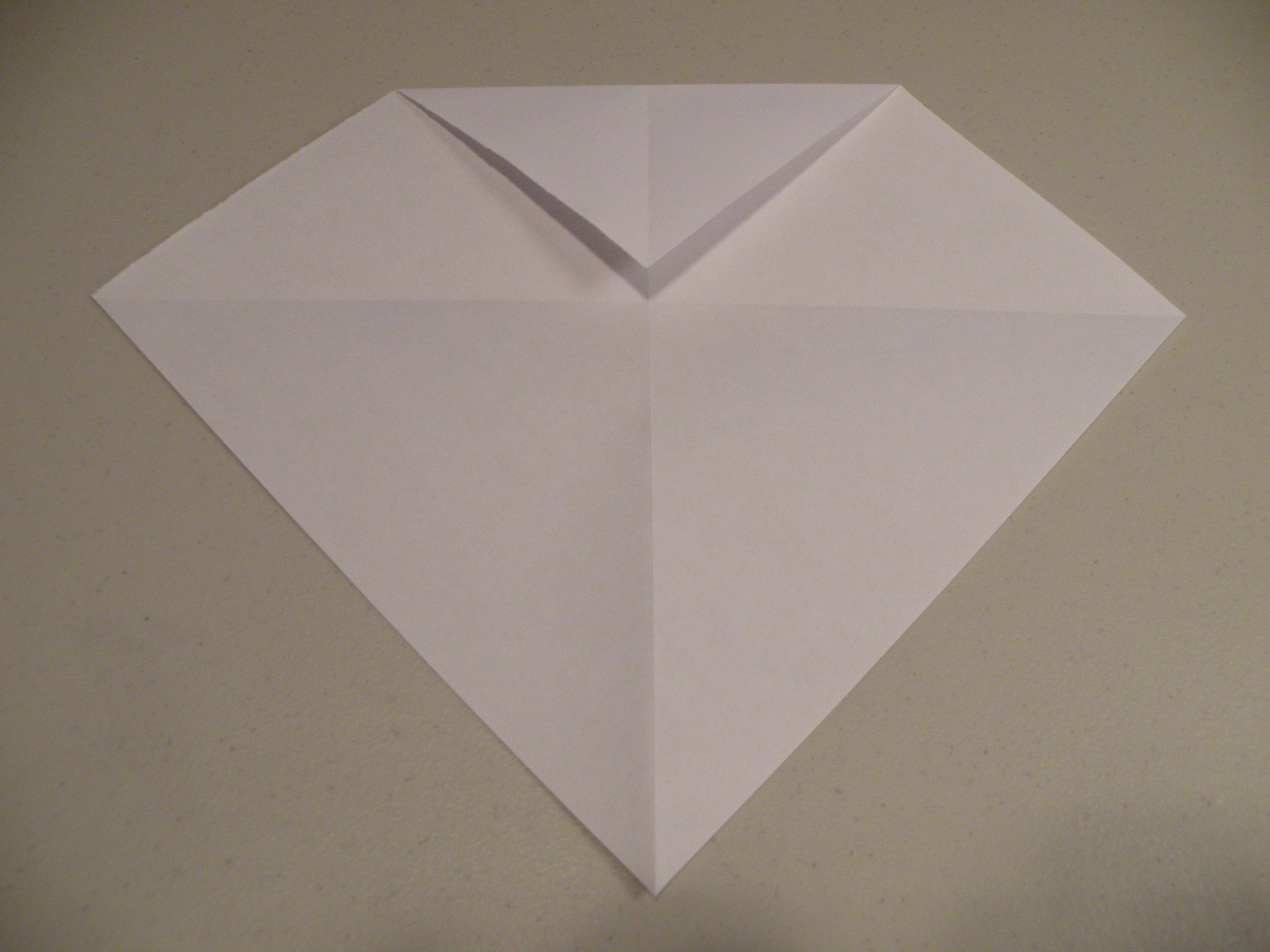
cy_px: 476
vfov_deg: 51.4
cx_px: 635
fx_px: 991
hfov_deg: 65.3
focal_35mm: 27
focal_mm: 4.7
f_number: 2.8
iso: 236
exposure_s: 1/60
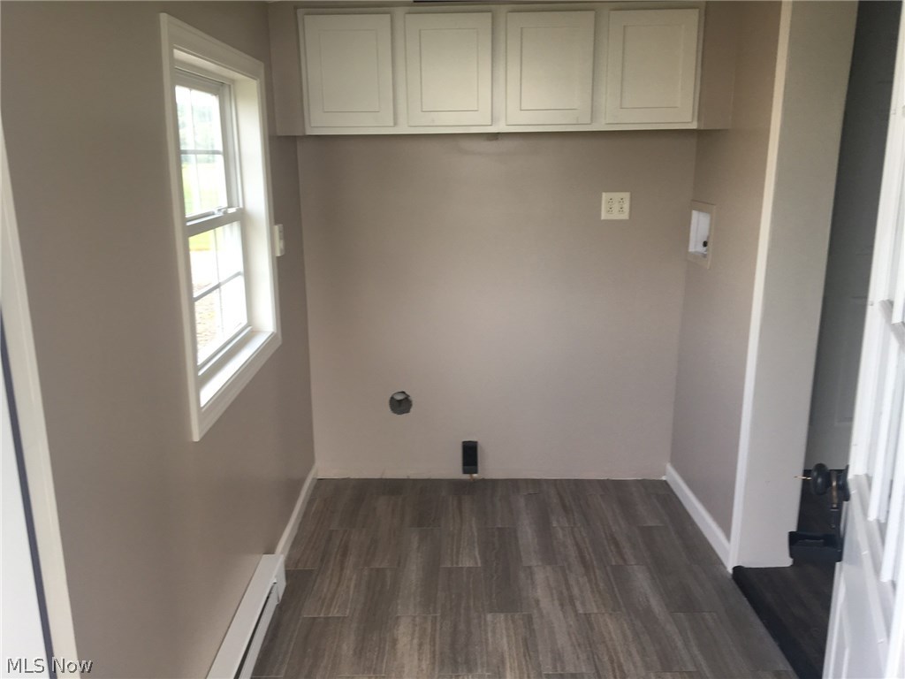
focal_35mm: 29
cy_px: 340
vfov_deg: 48.2
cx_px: 452
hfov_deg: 61.7
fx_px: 758
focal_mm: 4.15
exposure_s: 1/60
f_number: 2.2
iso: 25
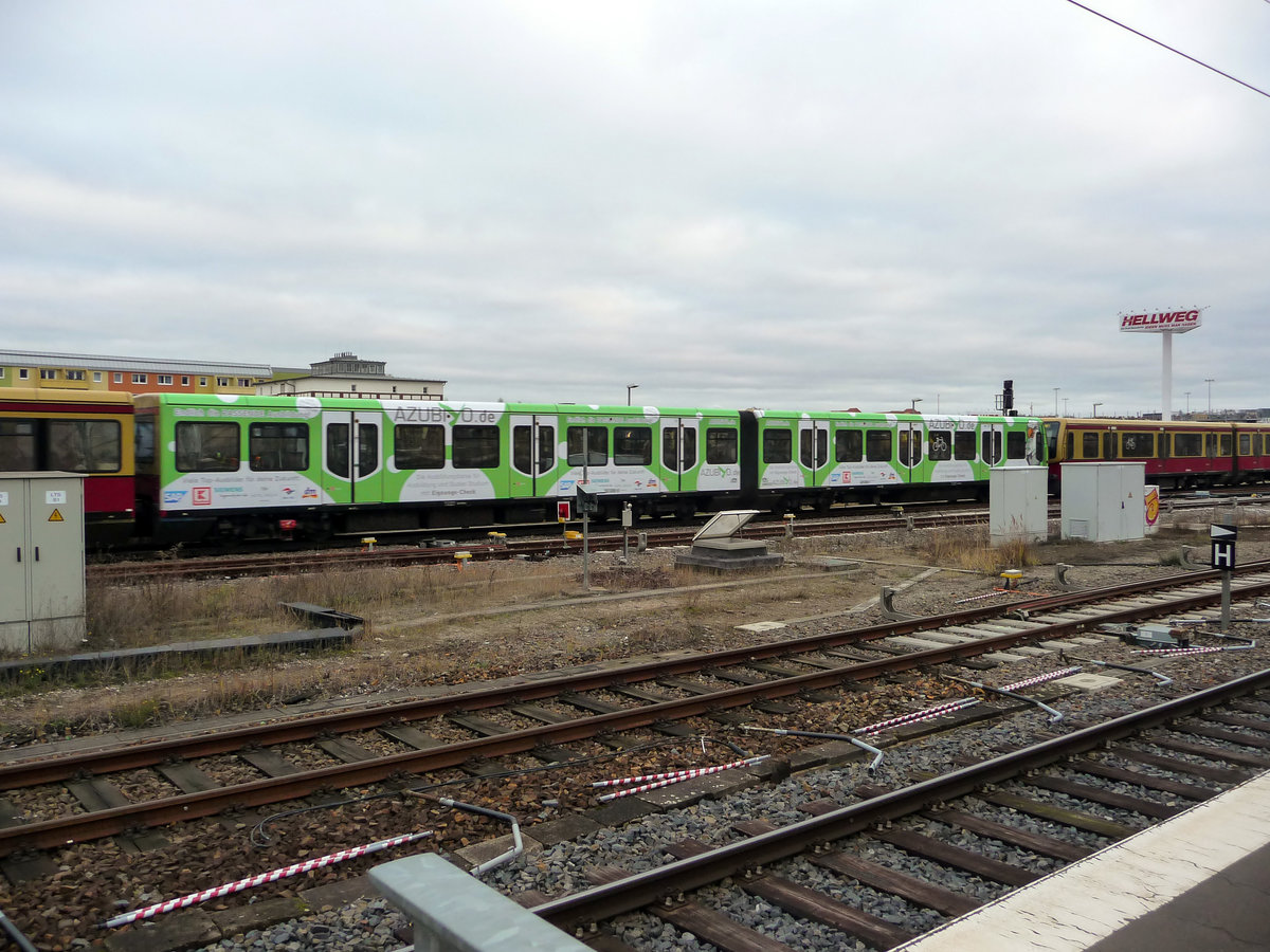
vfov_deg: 49.7
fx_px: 1027
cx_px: 635
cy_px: 476
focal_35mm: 28
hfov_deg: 63.4
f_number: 3.3
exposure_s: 1/125
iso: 160
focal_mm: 4.7
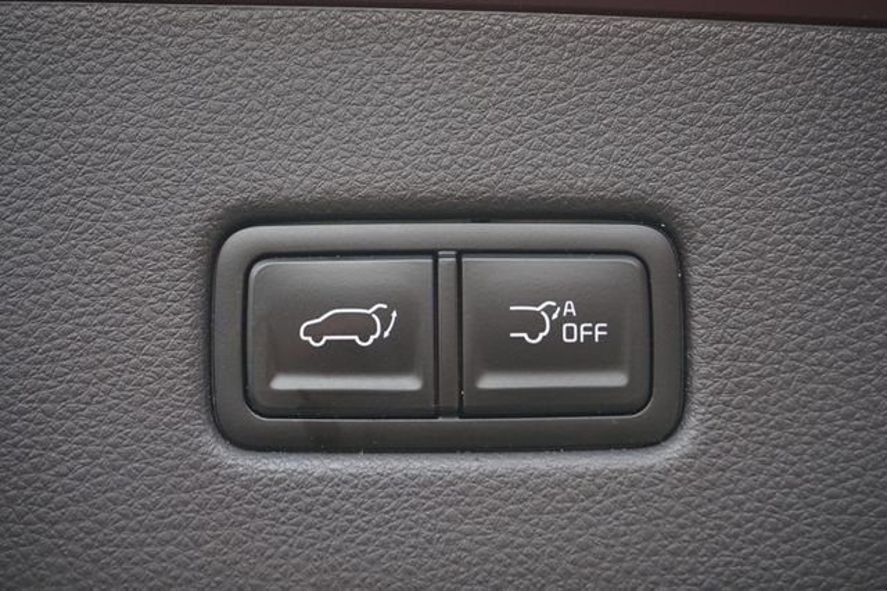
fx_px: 1588
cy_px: 296
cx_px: 444
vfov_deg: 21.1
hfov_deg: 31.2
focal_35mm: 64
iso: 320
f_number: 5.6
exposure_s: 1/80
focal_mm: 43
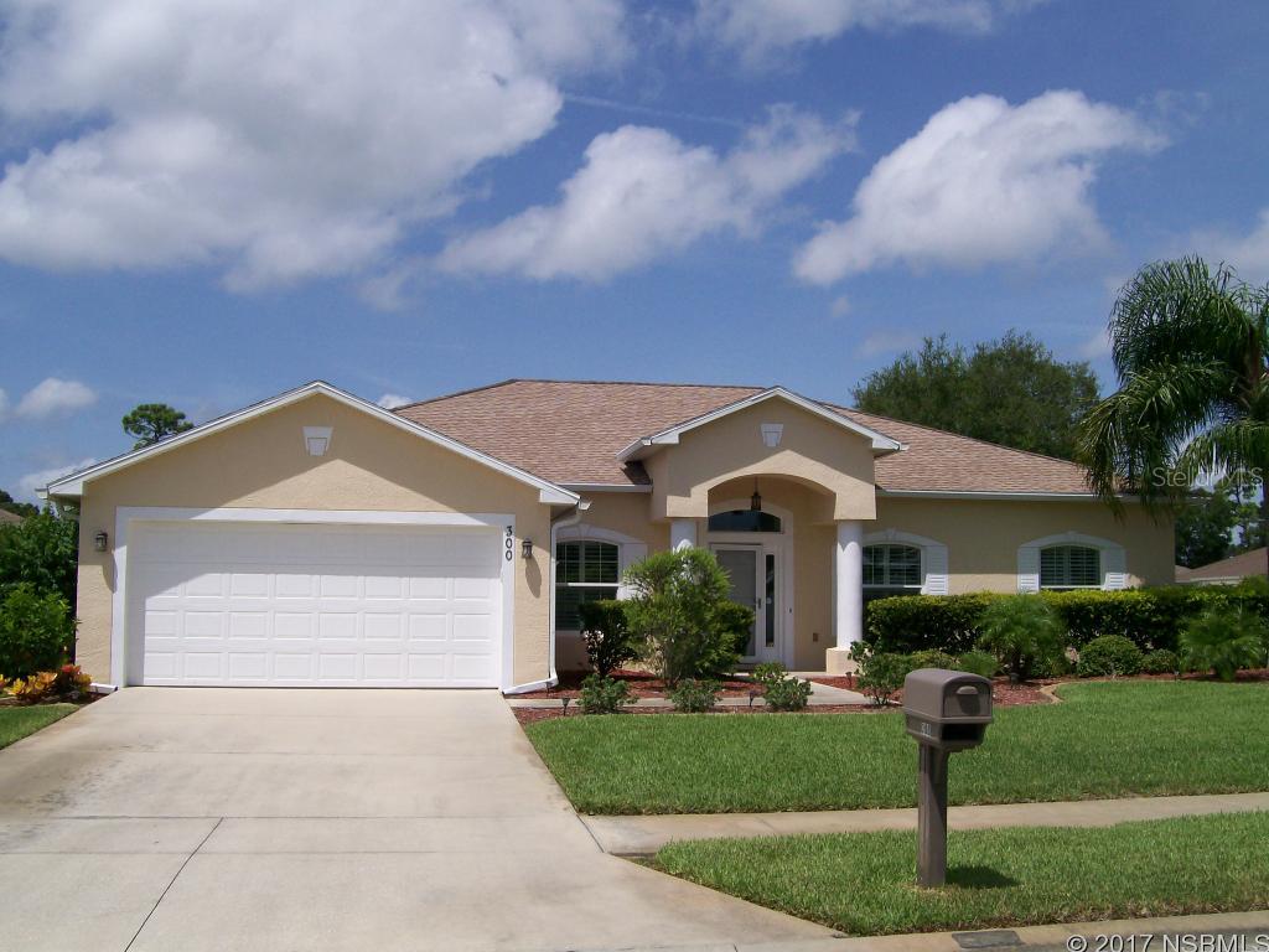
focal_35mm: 36
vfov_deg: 39.7
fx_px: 1320
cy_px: 476
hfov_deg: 51.4
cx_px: 634
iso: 80
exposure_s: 1/1267
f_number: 4.8
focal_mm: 6
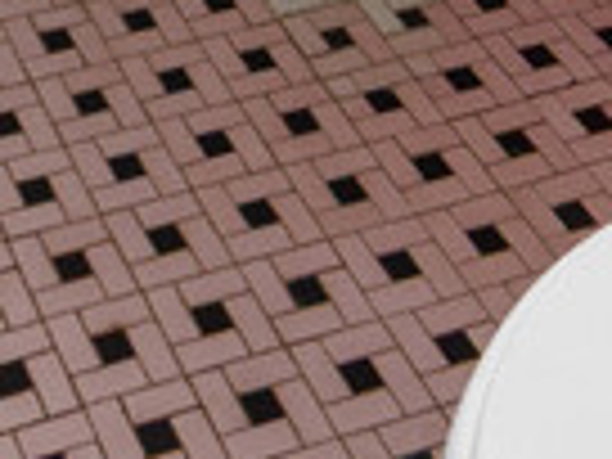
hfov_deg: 17.8
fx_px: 1874
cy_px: -1256
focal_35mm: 106
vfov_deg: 8.6
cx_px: -86
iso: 200
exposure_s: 1/1.25
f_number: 8
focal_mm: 10
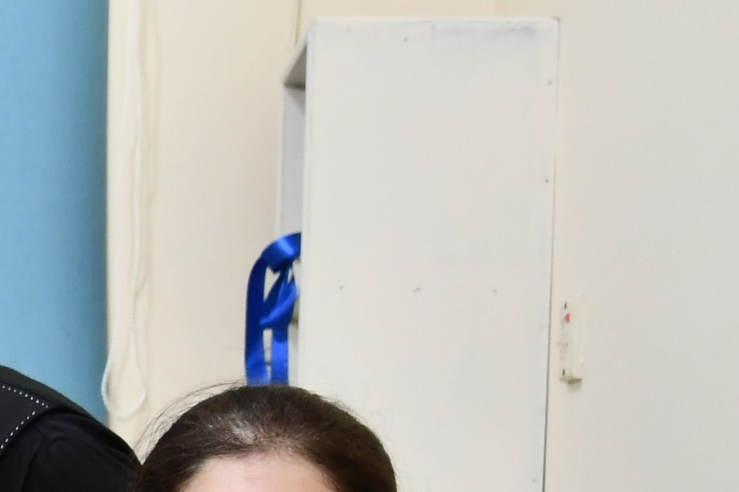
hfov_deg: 12.2
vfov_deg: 9.0
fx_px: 3037
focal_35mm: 148
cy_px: 744
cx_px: -757
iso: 800
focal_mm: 24
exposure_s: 1/200
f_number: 2.8
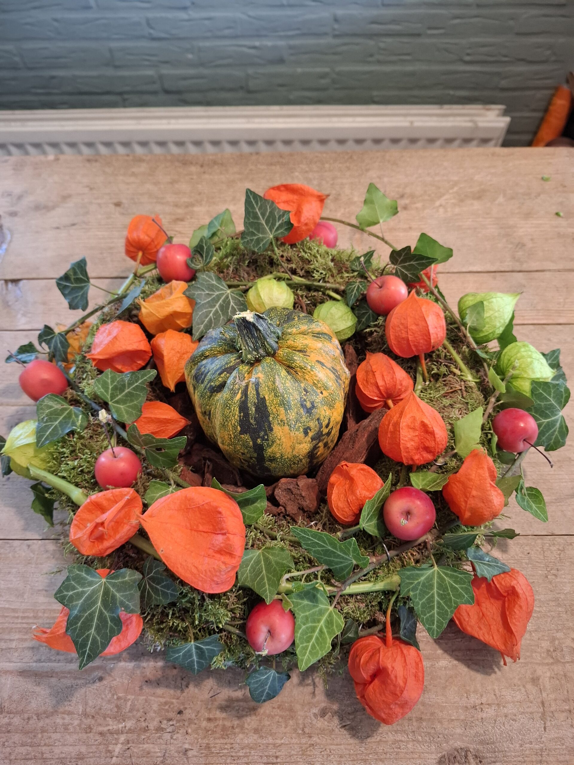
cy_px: 382
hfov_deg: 58.9
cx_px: 287
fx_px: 509
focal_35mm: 23
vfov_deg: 73.9
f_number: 1.8
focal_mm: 5.54
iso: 250
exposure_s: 1/33
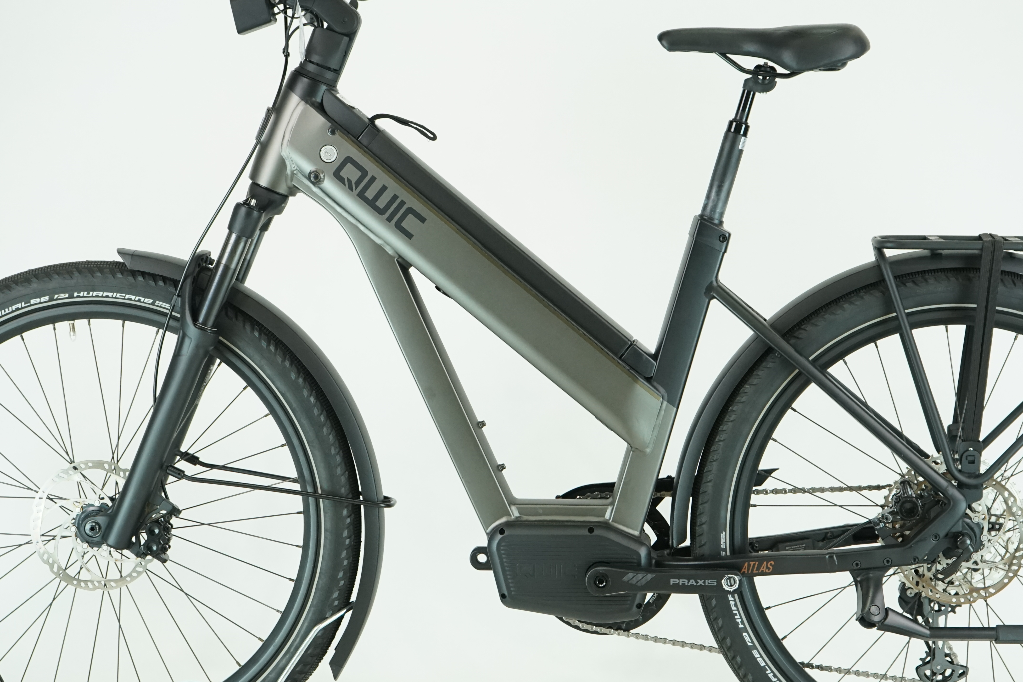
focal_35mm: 80
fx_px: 2273
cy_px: 351
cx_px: 548
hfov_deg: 25.4
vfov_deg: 17.1
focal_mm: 57
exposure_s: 1/200
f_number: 5.6
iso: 1600
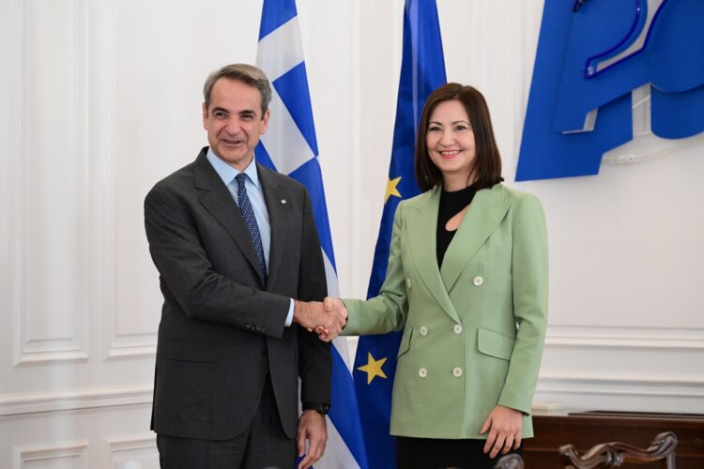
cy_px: 234
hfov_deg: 12.5
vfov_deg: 8.3
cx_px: 352
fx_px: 3226
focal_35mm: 165
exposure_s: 1/500
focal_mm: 165
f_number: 5.6
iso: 8000
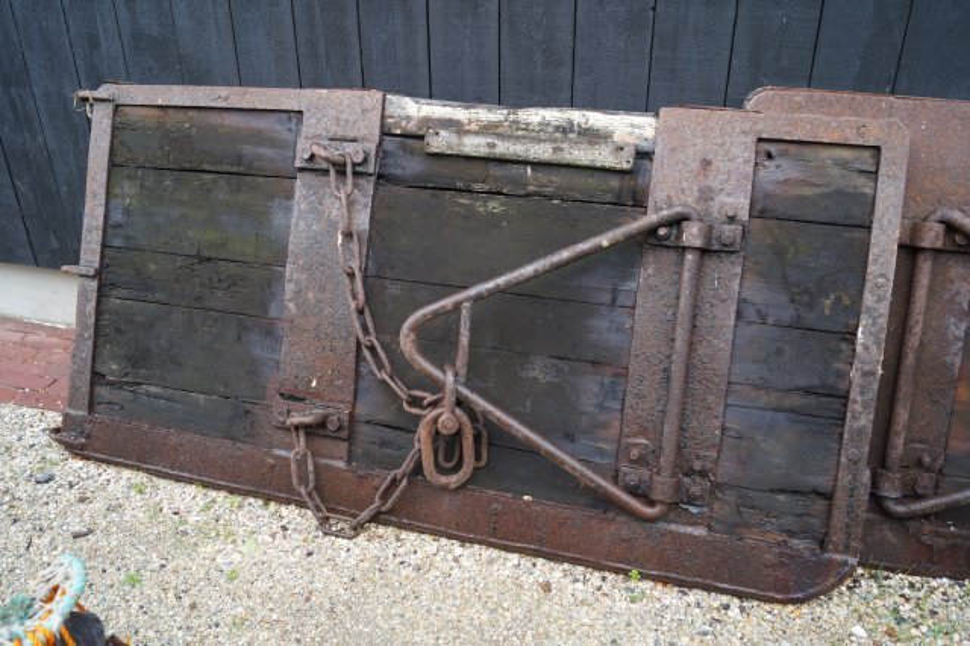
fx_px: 727
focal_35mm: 27
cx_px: 485
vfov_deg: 47.9
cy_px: 323
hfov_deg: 67.4
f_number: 4
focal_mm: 18
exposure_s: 1/160
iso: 320
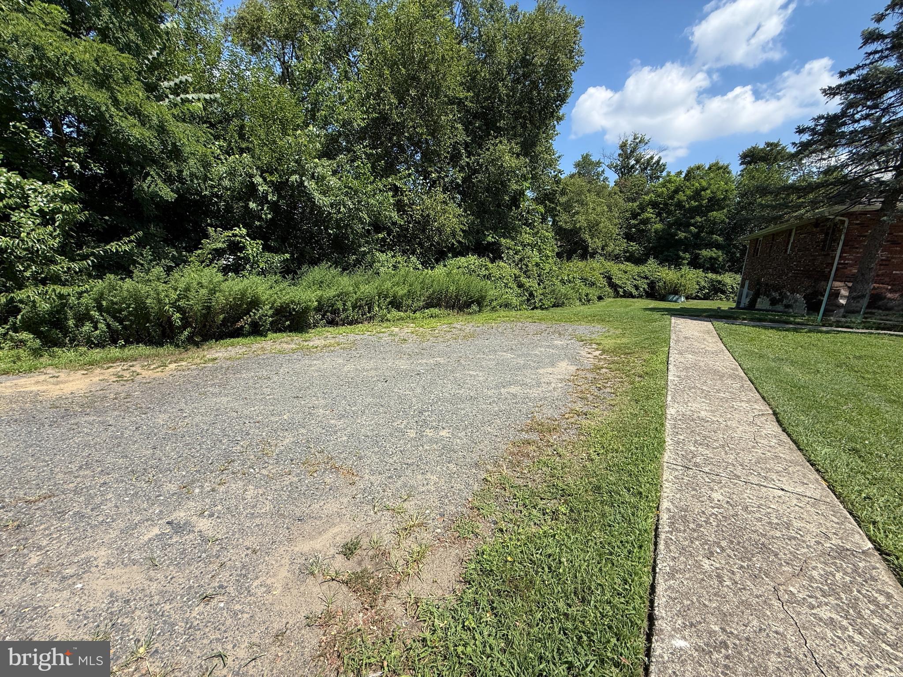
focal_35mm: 14
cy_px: 338
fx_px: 365
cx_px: 452
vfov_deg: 85.7
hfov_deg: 102.1
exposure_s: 1/1399
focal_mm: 2.22
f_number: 2.2
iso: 50
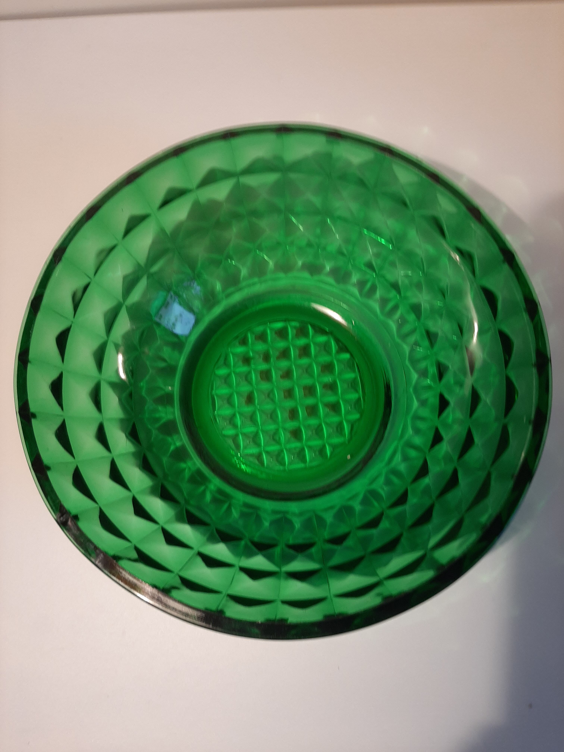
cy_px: 376
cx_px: 282
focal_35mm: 26
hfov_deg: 53.1
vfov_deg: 67.3
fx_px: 565
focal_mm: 3.93
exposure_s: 1/50
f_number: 1.7
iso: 50
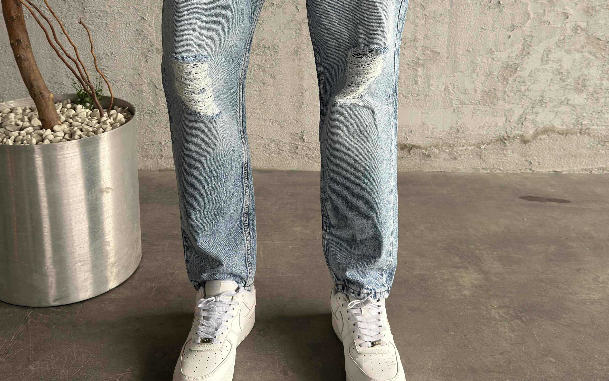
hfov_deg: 49.3
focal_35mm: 40
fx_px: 664
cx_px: 301
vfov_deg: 31.3
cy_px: 84
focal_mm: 6.76
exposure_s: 1/121
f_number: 1.78
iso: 64
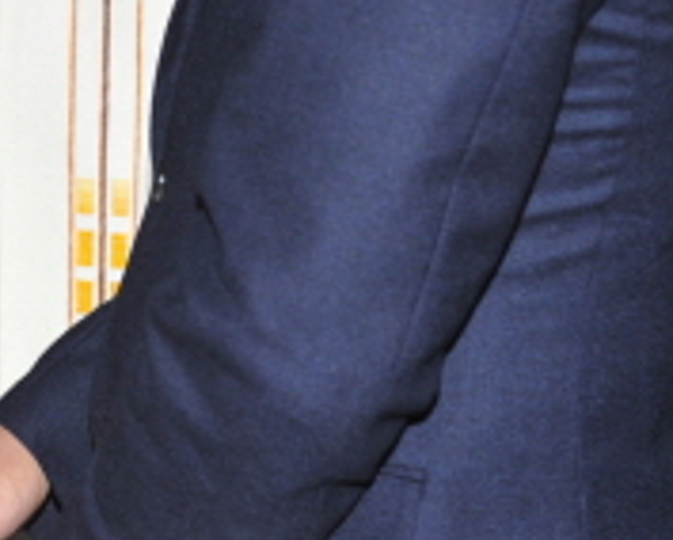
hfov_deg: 7.2
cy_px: 143
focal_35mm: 267
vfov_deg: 5.8
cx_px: -228
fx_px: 5324
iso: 200
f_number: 5.6
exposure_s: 1/60
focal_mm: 70
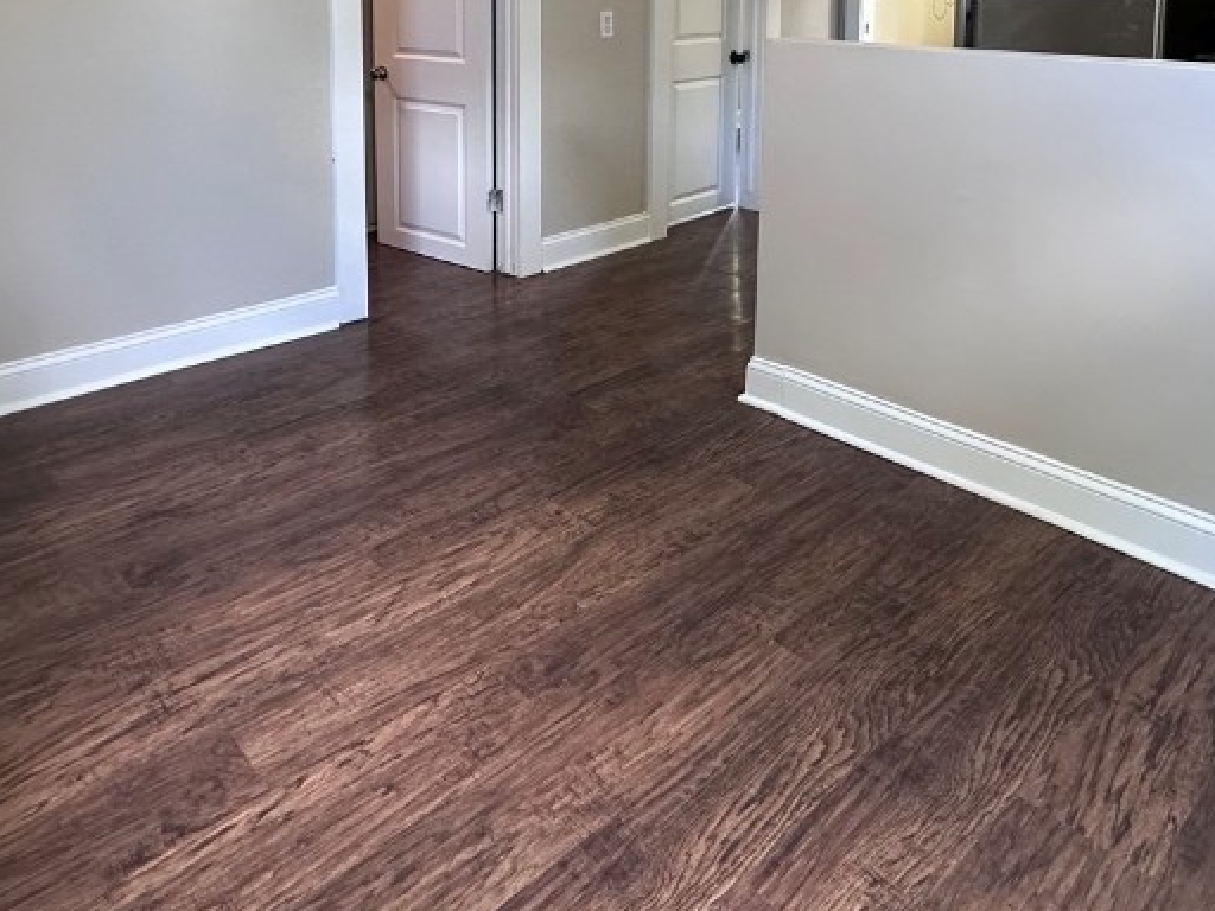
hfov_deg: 63.3
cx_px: 548
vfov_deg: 44.6
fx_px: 983
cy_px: 69
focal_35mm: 28
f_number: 2.2
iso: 200
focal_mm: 2.22
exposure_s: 1/60
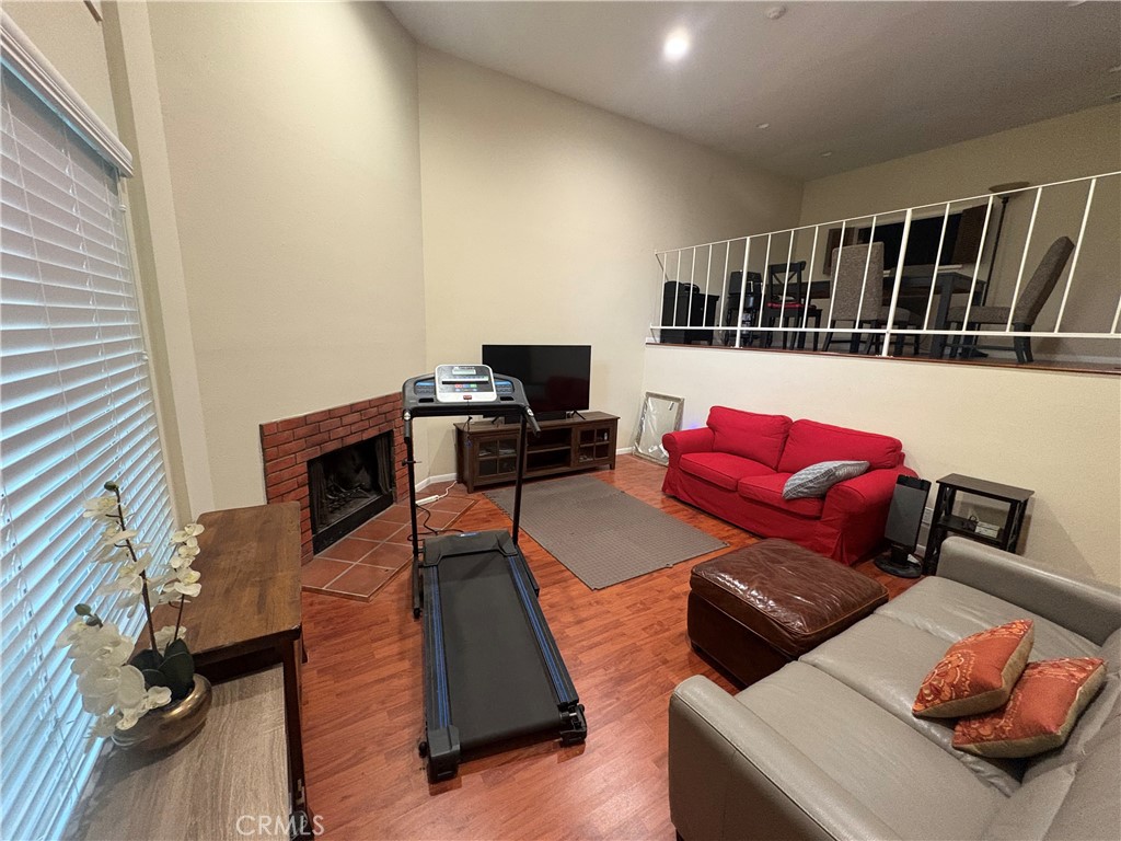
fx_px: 453
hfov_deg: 102.1
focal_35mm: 14
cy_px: 420
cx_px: 560
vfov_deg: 85.7
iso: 640
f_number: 2.2
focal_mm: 2.22
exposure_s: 1/60
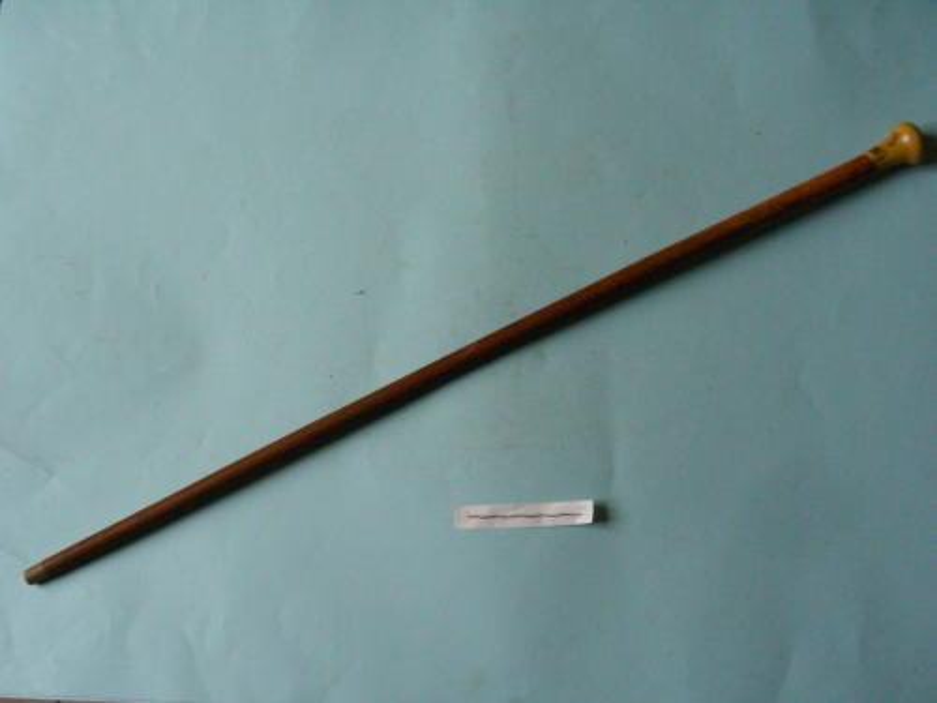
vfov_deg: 35.1
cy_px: 352
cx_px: 468
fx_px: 1110
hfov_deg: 45.8
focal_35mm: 41
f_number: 4
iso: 400
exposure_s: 1/105
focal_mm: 6.8
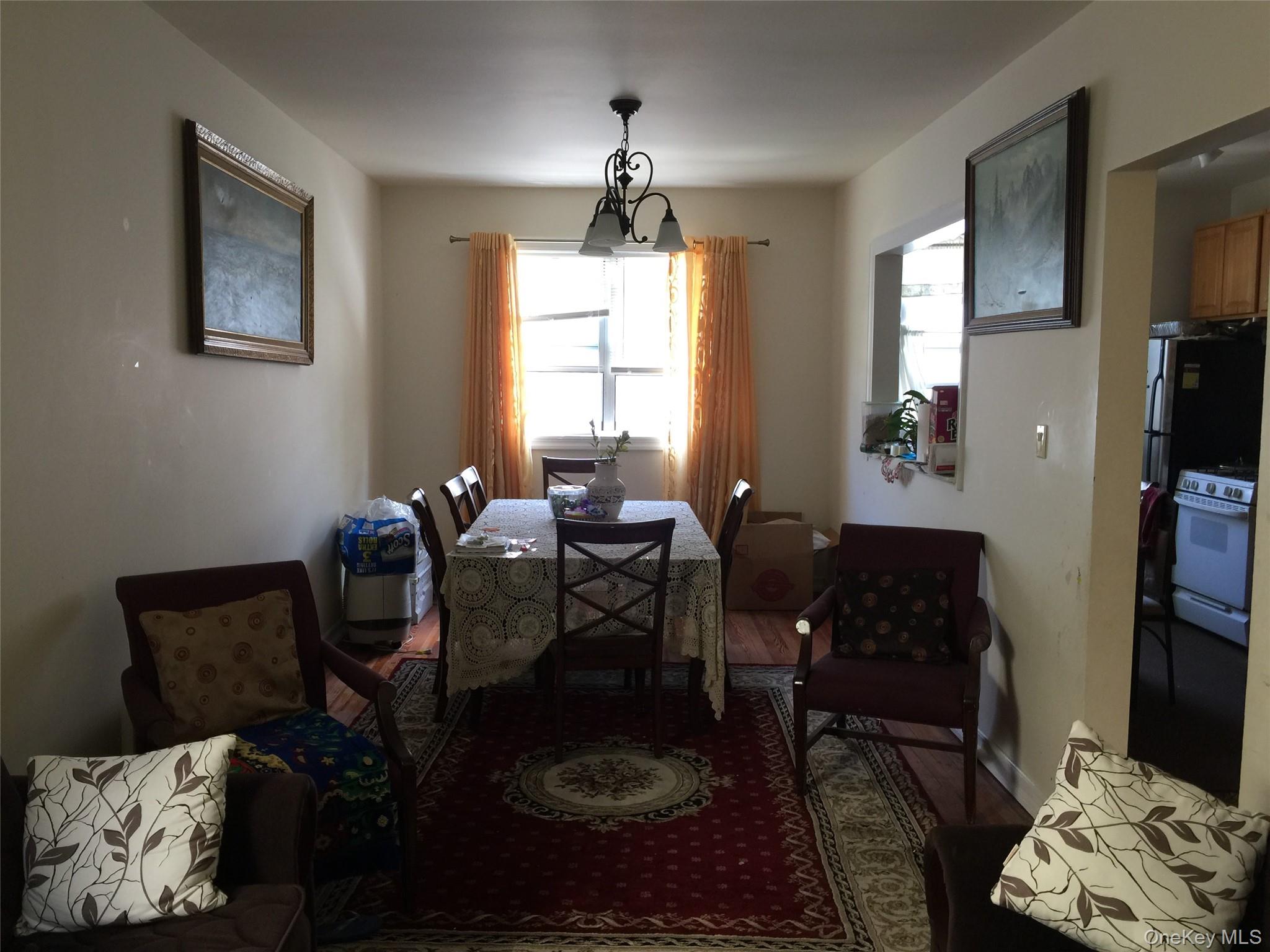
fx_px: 1064
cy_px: 476
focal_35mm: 29
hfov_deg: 61.7
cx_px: 635
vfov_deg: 48.2
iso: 40
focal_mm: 4.15
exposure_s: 1/15
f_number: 2.2
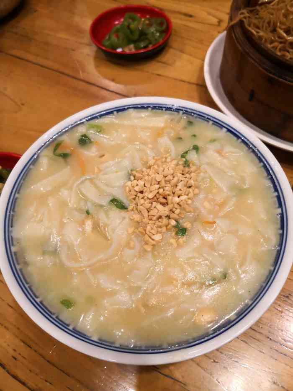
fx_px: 305
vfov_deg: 65.3
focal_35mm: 27
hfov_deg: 51.4
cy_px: 196
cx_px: 146
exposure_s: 1/100
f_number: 1.6
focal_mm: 3.95
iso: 500
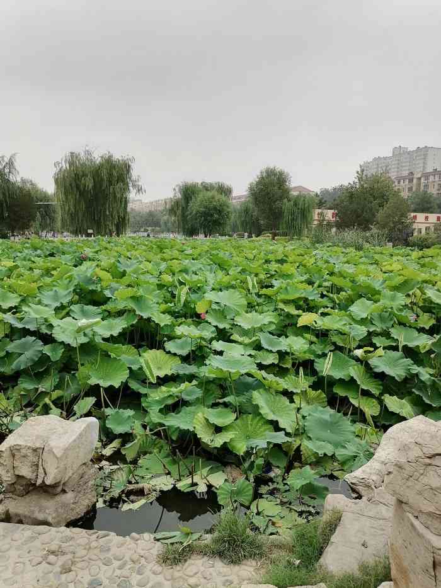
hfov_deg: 51.4
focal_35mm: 27
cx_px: 220
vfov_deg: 65.3
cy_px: 294
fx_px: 459
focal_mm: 5.3
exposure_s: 1/435
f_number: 1.8
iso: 50
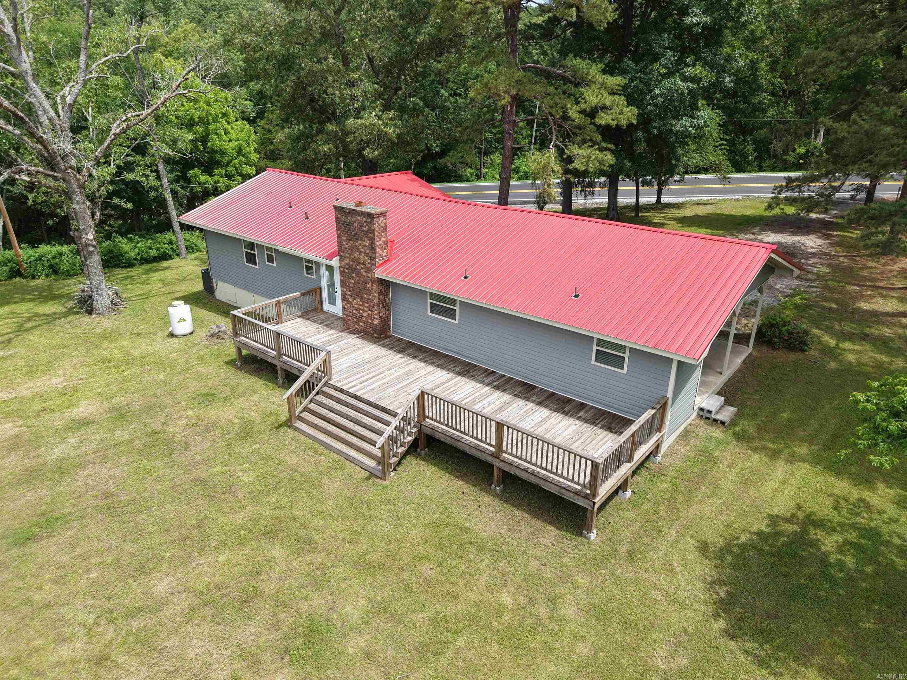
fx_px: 629
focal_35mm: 24
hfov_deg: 71.6
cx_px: 454
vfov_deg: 56.8
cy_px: 340
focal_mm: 8.67
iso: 160
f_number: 1.8
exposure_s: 1/2000
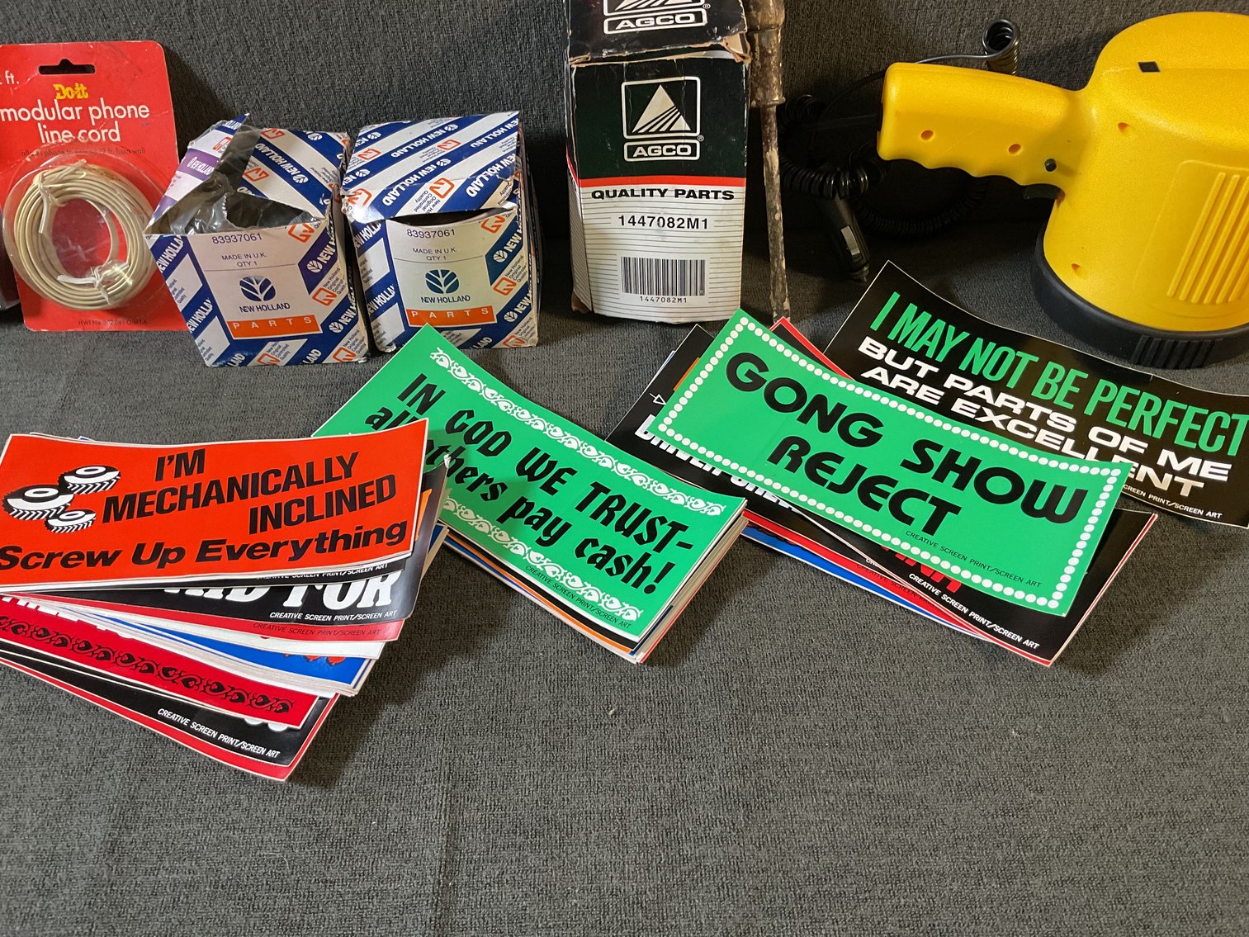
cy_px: 468
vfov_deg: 48.2
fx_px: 1046
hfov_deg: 61.7
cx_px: 624
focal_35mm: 29
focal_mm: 3
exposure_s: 1/60
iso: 160
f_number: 1.8
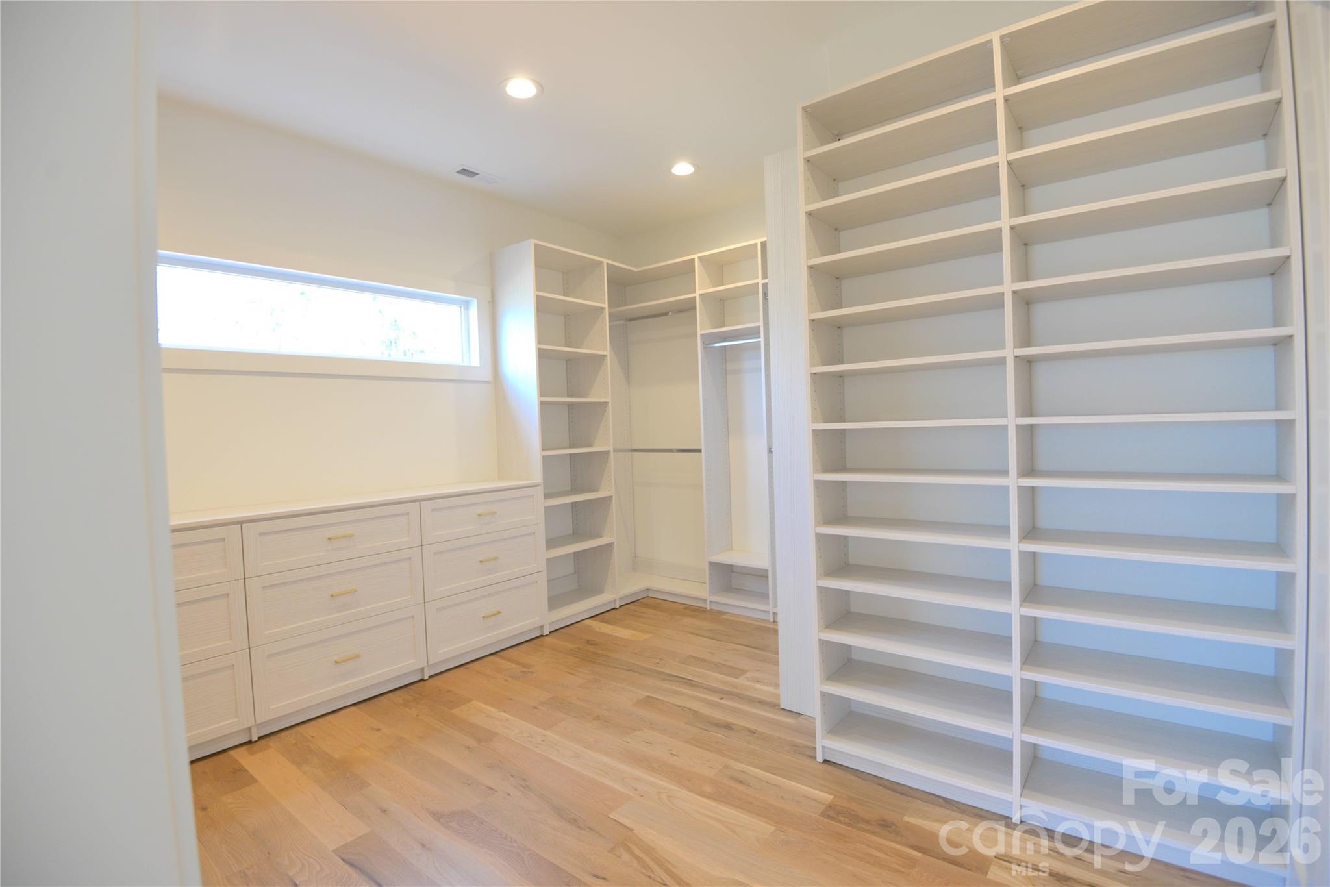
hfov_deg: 96.7
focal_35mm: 16
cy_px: 444
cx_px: 665
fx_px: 591
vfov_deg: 73.8
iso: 400
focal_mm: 16
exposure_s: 1/80
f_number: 4
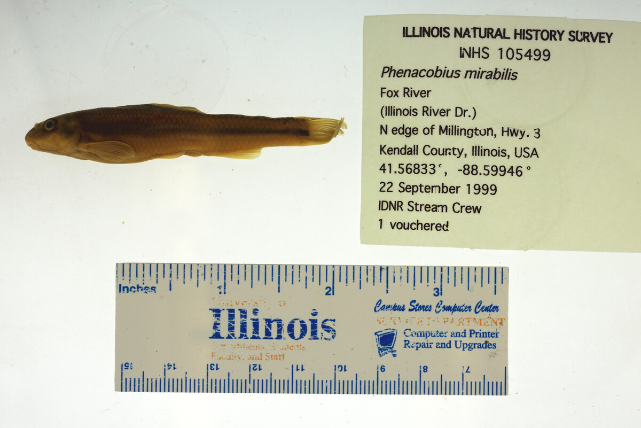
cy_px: 214
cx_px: 320
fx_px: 1069
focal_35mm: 60
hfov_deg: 33.4
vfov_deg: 22.6
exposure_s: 1/200
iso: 100
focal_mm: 60
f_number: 10
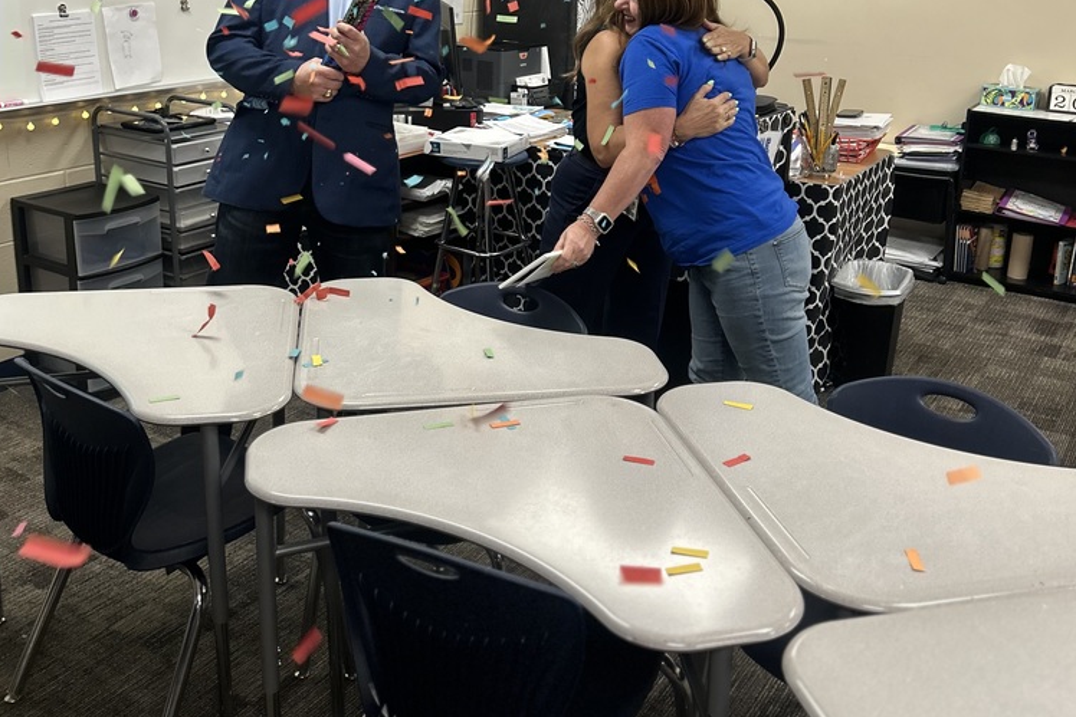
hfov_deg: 51.9
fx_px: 1106
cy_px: 180
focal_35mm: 37
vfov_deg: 35.2
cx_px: 528
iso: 125
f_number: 1.5
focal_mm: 5.7
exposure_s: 1/120
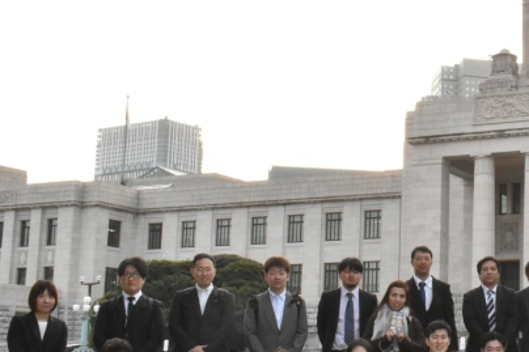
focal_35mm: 58
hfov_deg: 32.9
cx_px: 465
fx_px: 852
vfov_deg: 23.3
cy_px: 156
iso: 2500
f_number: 20
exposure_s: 1/125
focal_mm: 18
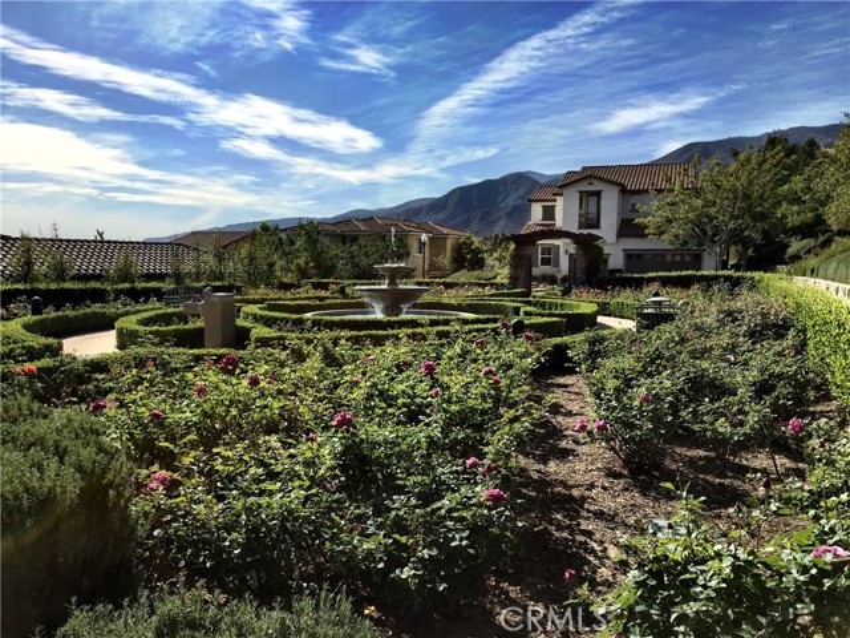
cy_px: 319
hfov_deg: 61.7
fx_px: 712
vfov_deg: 48.2
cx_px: 425
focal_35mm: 29
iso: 32
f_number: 2.2
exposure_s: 1/3968
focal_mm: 4.15
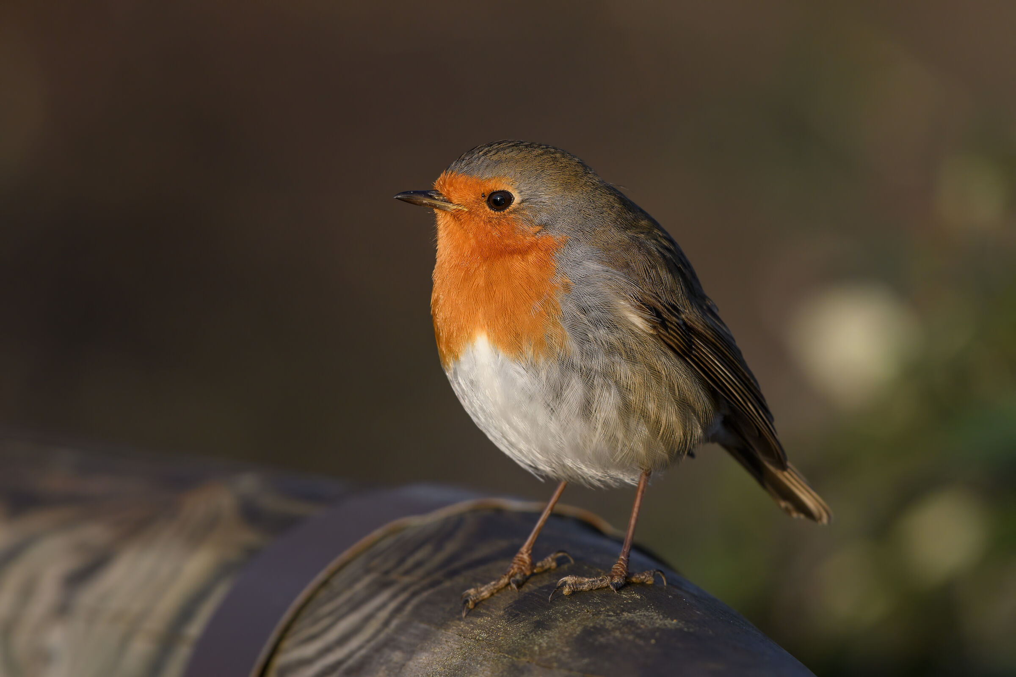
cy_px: 338
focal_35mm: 750
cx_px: 508
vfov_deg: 1.8
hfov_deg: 2.7
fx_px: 21165
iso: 560
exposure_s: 1/800
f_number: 8
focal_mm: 500
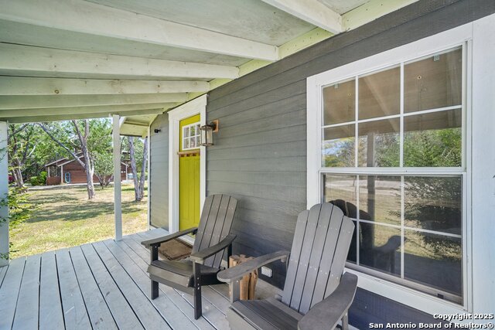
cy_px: 165
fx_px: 206
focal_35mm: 15
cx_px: 248
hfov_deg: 100.4
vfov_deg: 77.4
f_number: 8
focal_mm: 15
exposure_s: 1/200
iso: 800
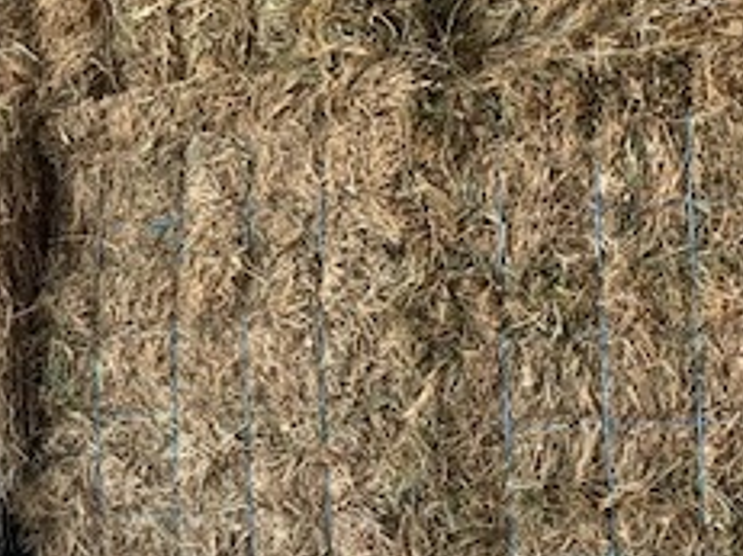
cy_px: 521
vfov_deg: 20.0
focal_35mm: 72
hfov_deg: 24.1
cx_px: -196
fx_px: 1545
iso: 40
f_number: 1.8
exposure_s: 1/121
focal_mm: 4.25
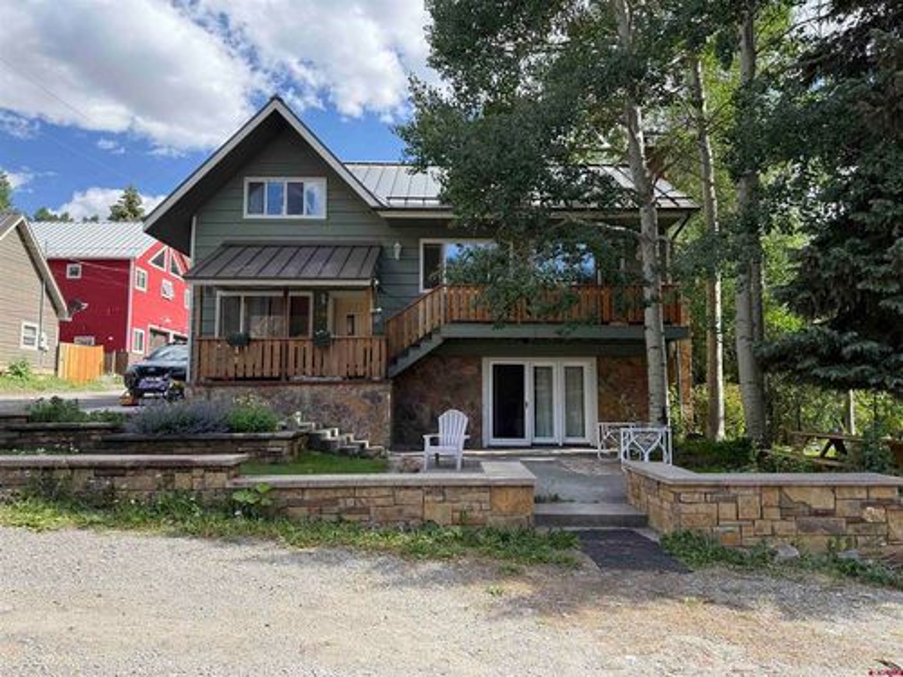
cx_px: 452
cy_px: 338
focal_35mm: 24
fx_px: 626
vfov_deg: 56.8
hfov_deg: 71.6
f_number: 1.78
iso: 100
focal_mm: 6.76
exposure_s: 1/1292
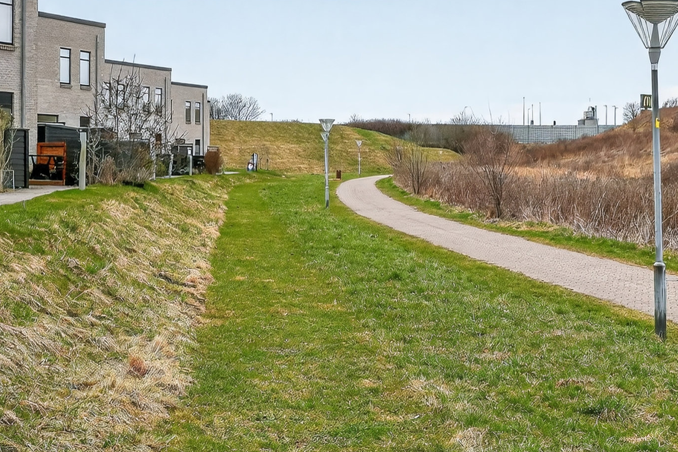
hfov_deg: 36.2
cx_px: 290
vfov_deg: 24.5
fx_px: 1036
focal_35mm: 55
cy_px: 152
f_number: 8
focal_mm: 25
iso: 400
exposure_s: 1/400
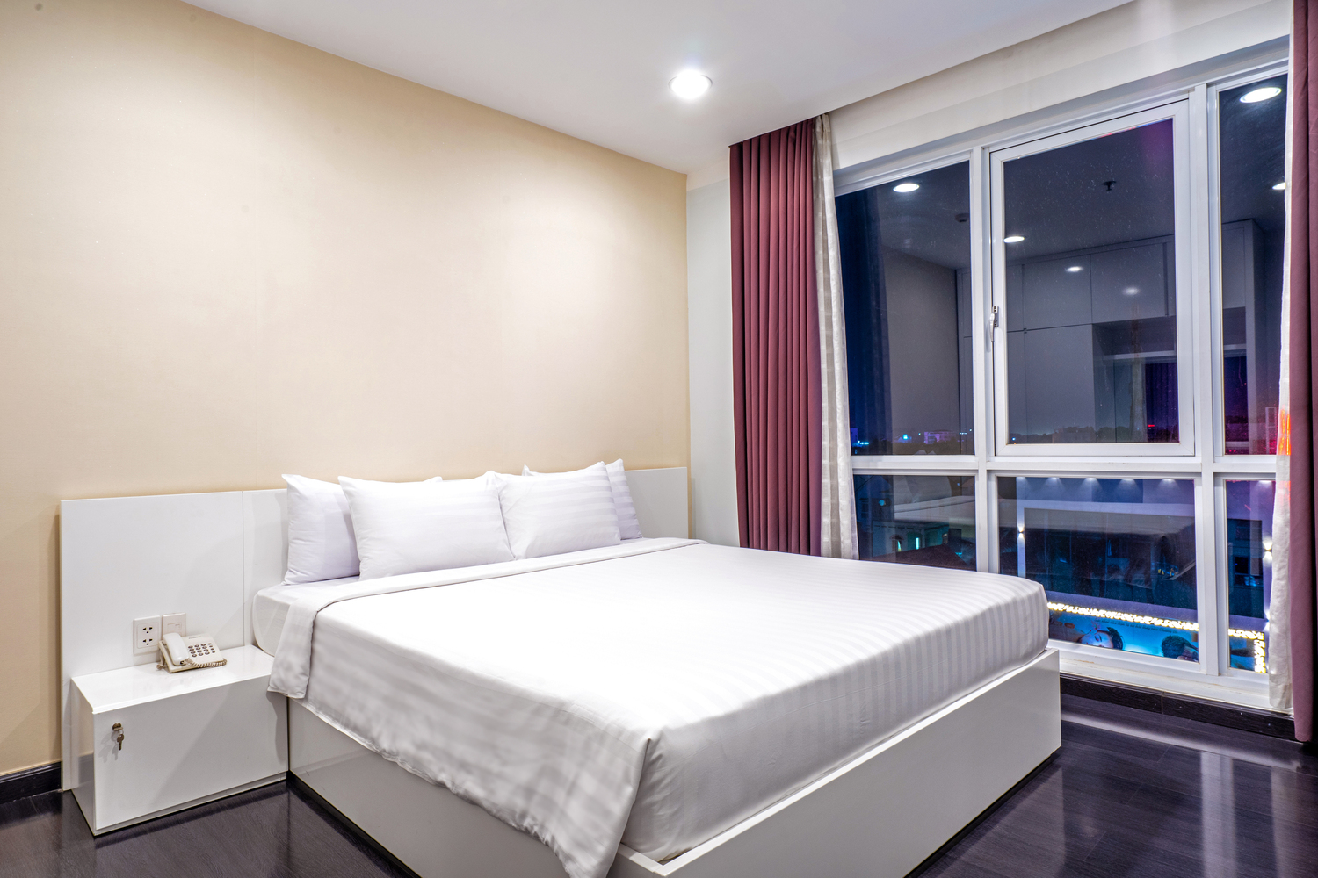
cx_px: 659
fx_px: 732
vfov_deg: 61.9
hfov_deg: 84.0
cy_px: 439
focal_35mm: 20
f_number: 13
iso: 160
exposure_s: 5
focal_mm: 20
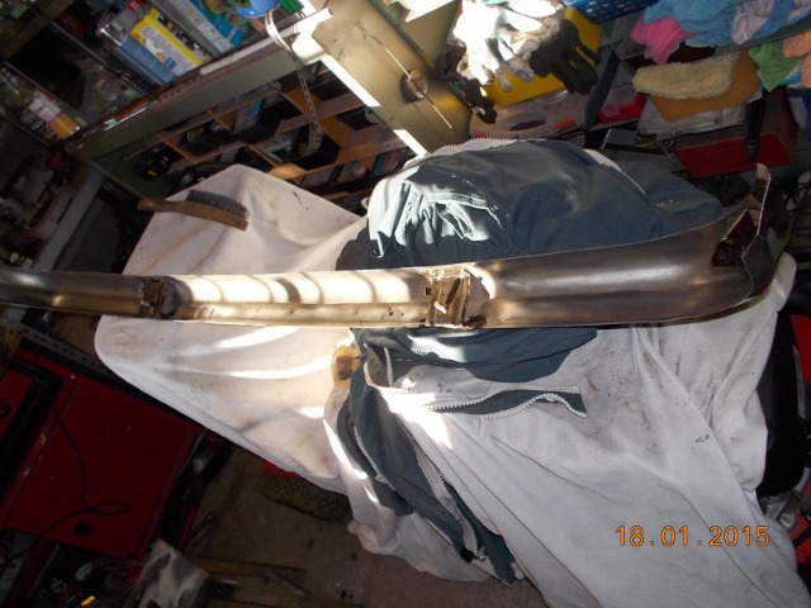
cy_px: 304
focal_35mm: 29
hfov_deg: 61.7
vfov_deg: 48.2
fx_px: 679
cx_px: 406
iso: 80
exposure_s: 1/60
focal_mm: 4.1
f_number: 3.3
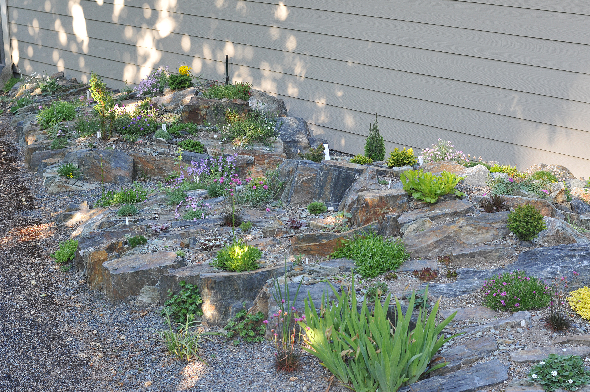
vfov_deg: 25.7
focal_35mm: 52
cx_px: 295
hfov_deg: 37.9
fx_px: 859
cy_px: 196
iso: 400
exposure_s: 1/80
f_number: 6.3
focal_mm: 35
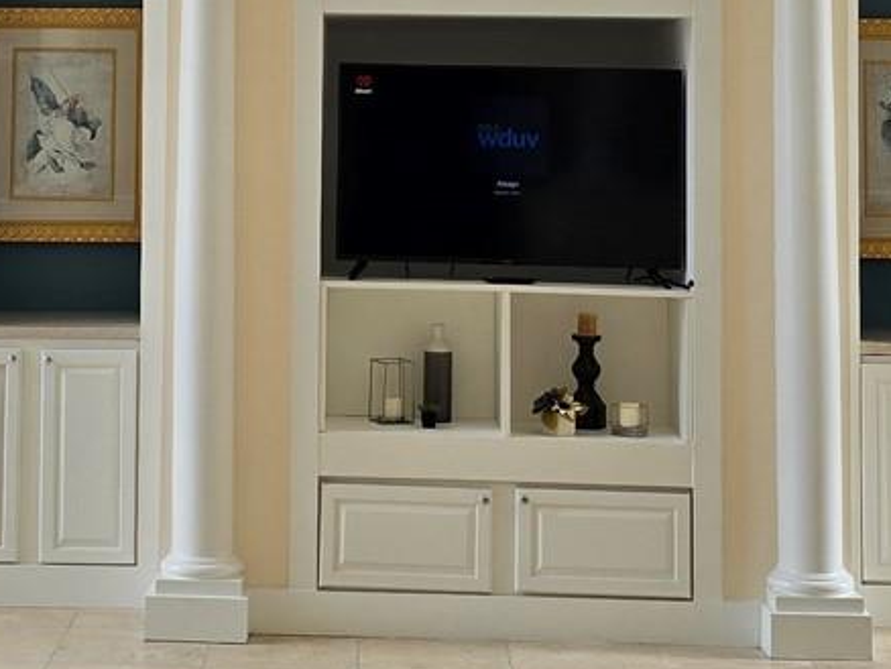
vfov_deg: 17.2
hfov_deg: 23.1
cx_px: 264
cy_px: -6
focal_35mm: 84
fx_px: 2163
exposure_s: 1/180
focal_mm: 6.3
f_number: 1.7
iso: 40
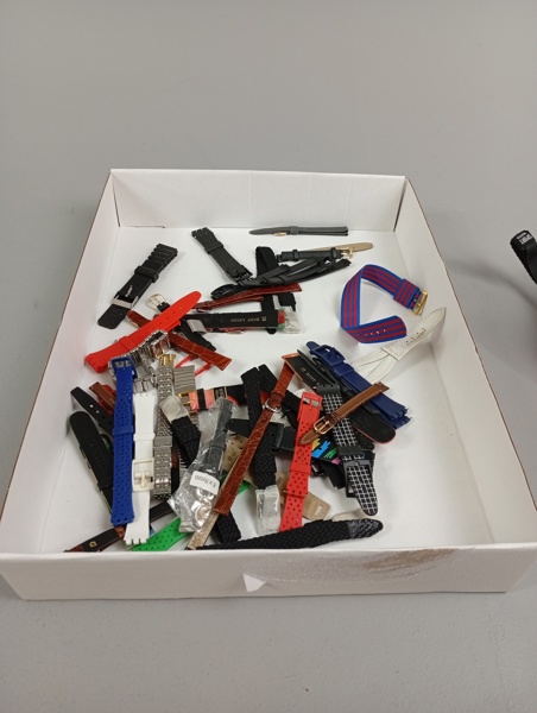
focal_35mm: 27
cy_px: 356
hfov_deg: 51.5
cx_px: 268
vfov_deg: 65.2
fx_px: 557
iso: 259
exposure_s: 1/33.3
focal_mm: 3.98
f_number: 1.8
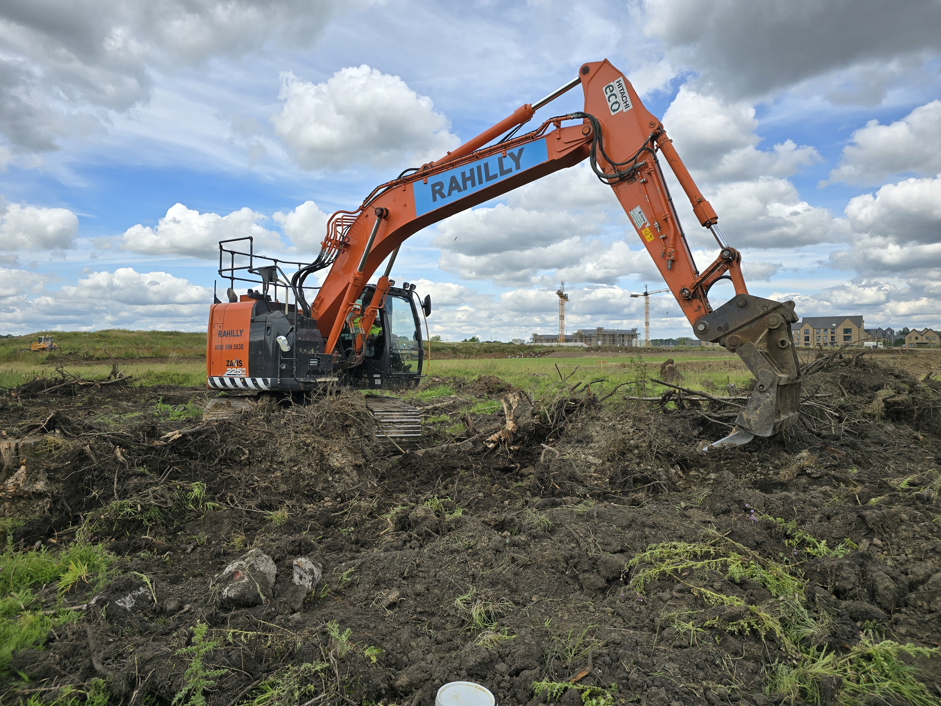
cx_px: 470
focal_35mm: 23
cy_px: 353
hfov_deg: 73.9
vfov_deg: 58.9
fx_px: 625
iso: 12
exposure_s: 1/666
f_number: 1.7
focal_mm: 6.3
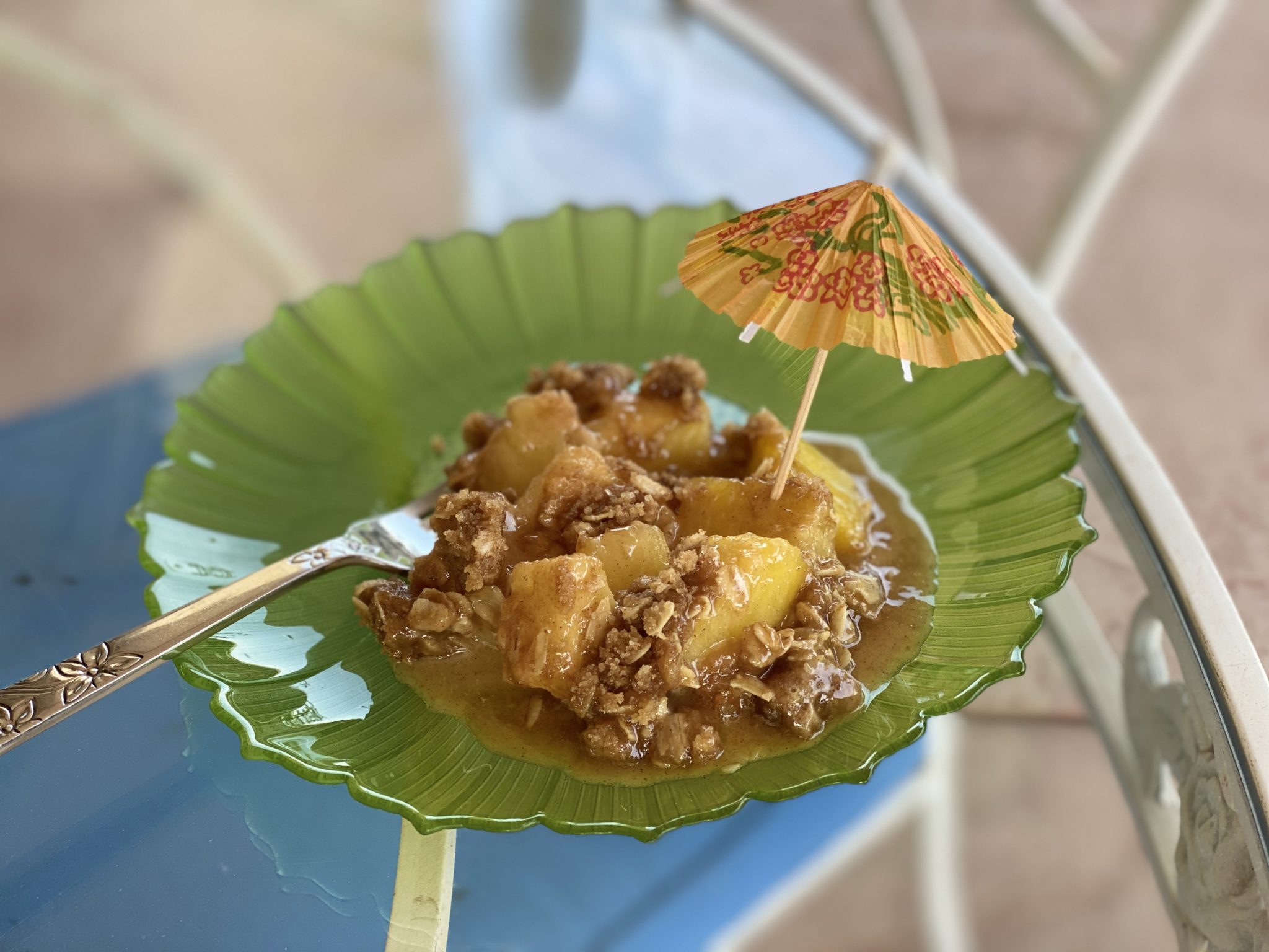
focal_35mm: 52
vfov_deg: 28.0
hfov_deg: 36.8
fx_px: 1906
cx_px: 634
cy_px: 476
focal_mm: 6
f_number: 2
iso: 50
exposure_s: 1/122
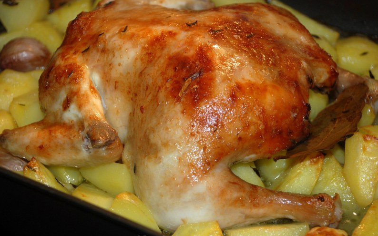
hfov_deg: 20.4
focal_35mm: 102
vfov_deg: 12.8
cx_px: 190
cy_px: 121
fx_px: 1050
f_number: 5.3
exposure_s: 1/60
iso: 200
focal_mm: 66
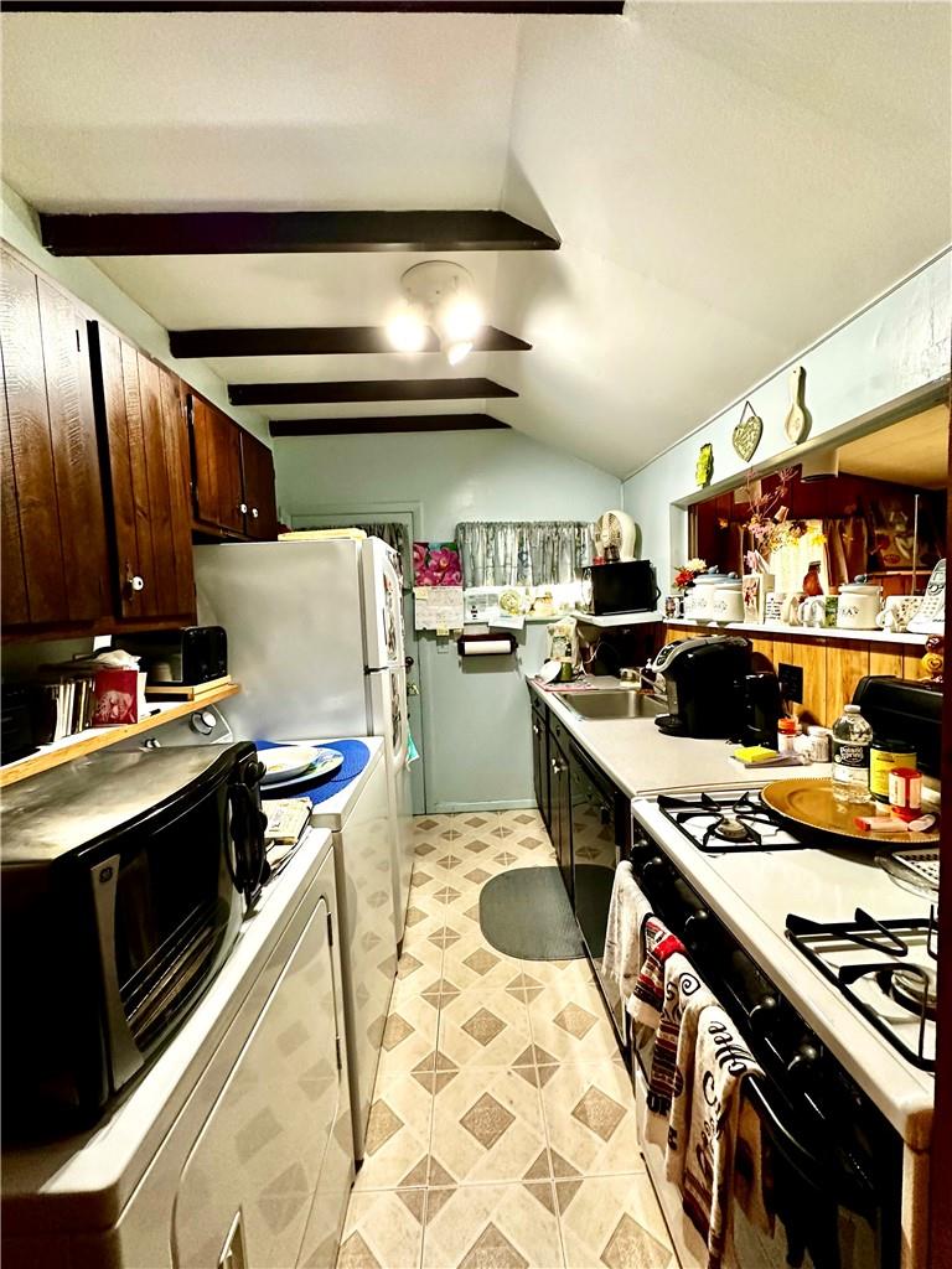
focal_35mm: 14
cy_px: 634
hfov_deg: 85.7
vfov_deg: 102.1
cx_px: 476
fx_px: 513
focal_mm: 2.22
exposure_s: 1/60
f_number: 2.2
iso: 400
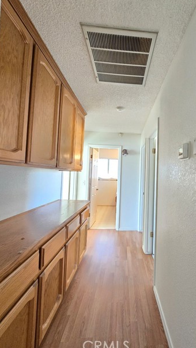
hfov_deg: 68.0
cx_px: 135
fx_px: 139
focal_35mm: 15
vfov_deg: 103.0
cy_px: 170
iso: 500
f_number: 2.2
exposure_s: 1/60
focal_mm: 2.2
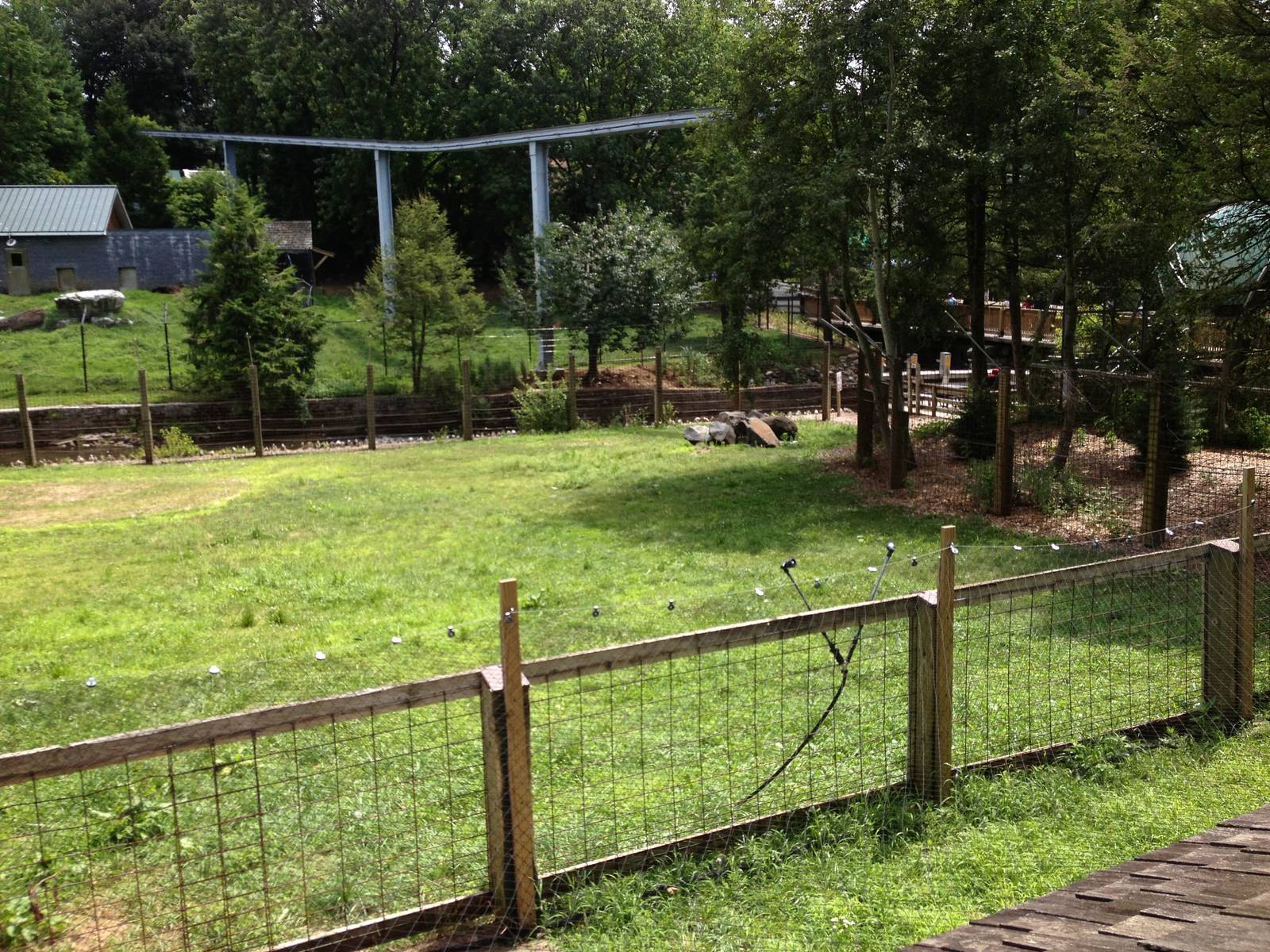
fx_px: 1284
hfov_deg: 52.6
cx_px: 635
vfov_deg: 40.7
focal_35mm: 35
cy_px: 476
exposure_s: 1/986
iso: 50
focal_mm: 4.28
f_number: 2.4
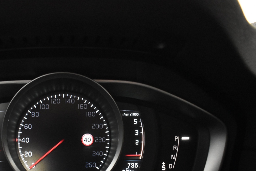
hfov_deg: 44.8
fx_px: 299
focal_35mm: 42
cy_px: 129
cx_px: 63
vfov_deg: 31.3
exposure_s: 1/50
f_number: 3.5
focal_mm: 18
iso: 3200
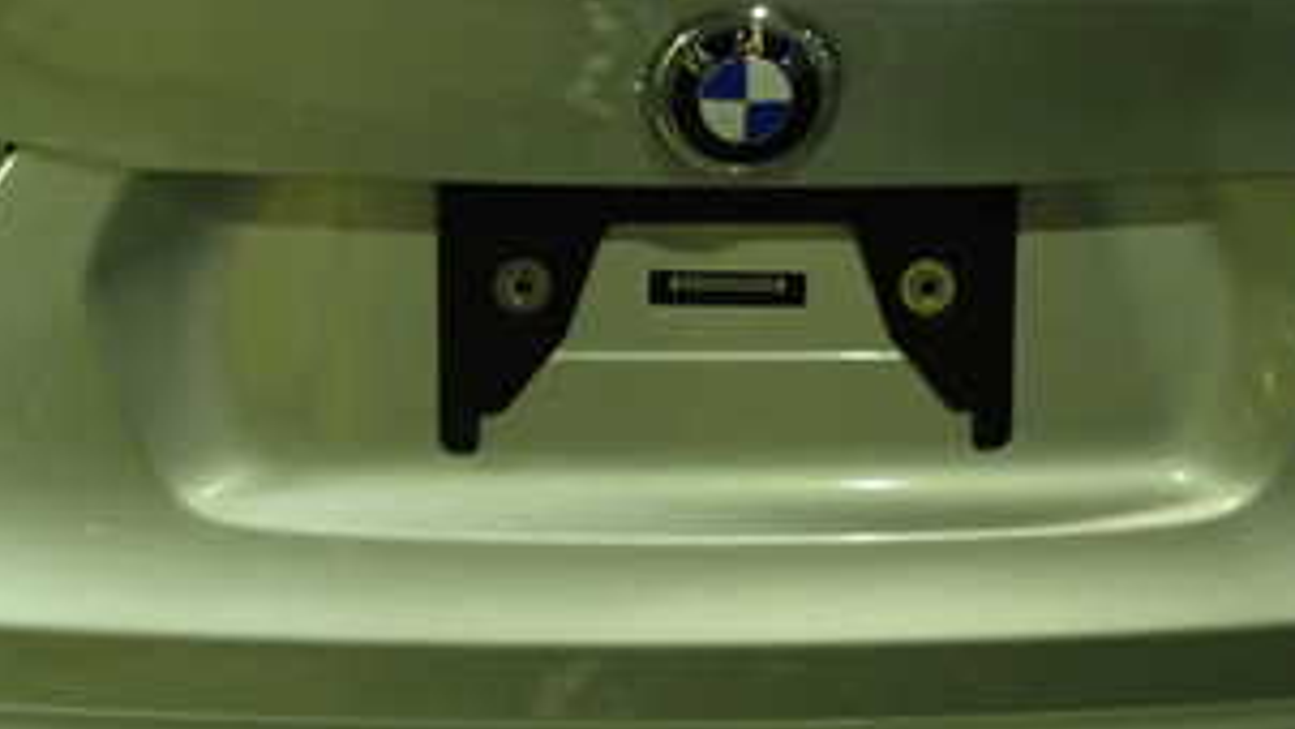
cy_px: 69
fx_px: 2232
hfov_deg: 32.3
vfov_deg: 18.2
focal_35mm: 65
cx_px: 720
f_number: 2.3
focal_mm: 5.4
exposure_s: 1/30
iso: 500
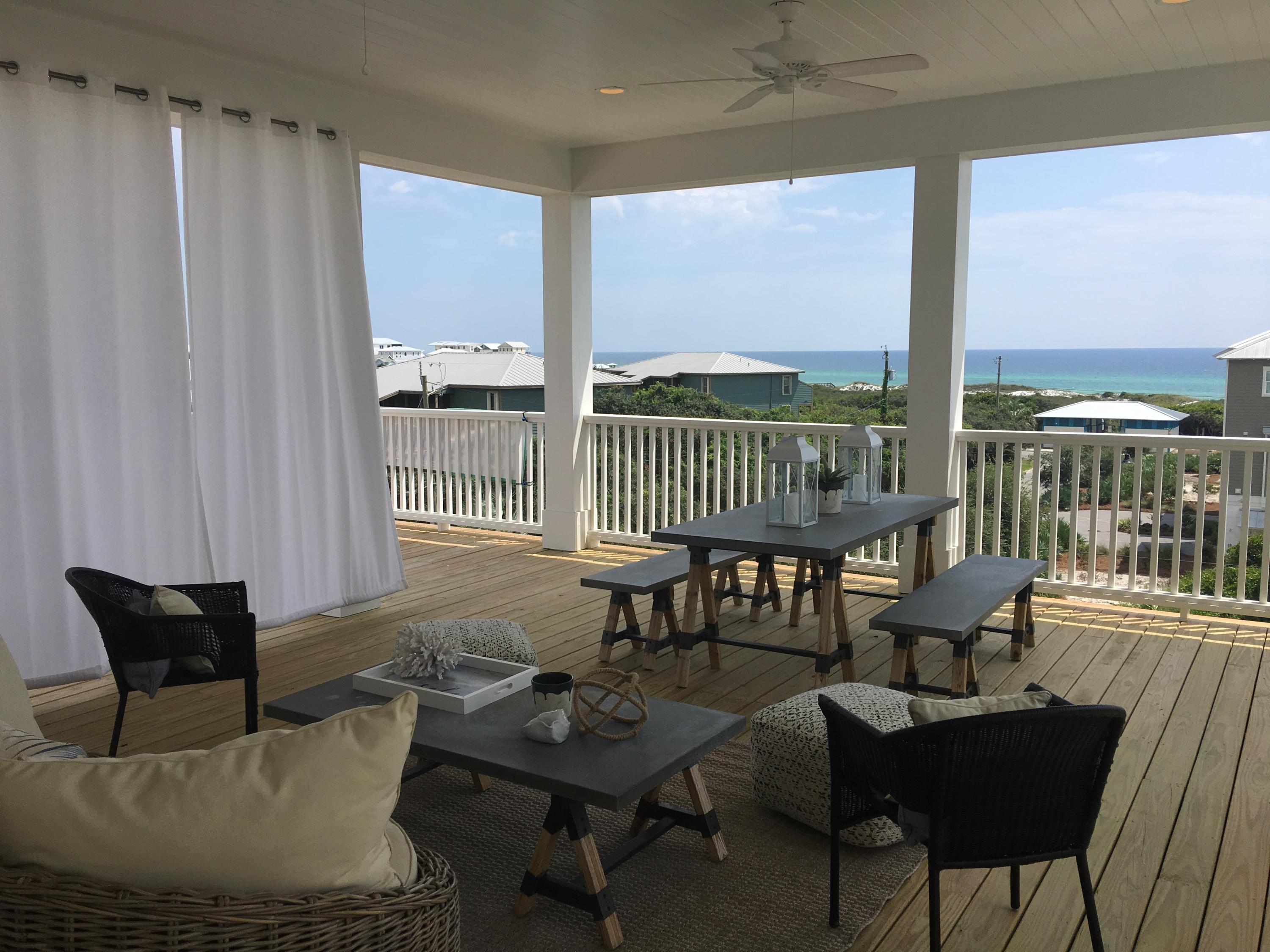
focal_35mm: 29
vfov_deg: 48.2
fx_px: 1064
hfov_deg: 61.7
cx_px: 635
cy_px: 476
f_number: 2.2
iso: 25
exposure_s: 1/2024
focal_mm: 4.15
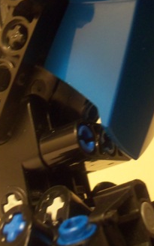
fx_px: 403
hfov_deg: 21.6
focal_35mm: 60
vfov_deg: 34.0
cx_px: 85
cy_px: 110
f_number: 3.4
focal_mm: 5.2
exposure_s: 1/30
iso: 200
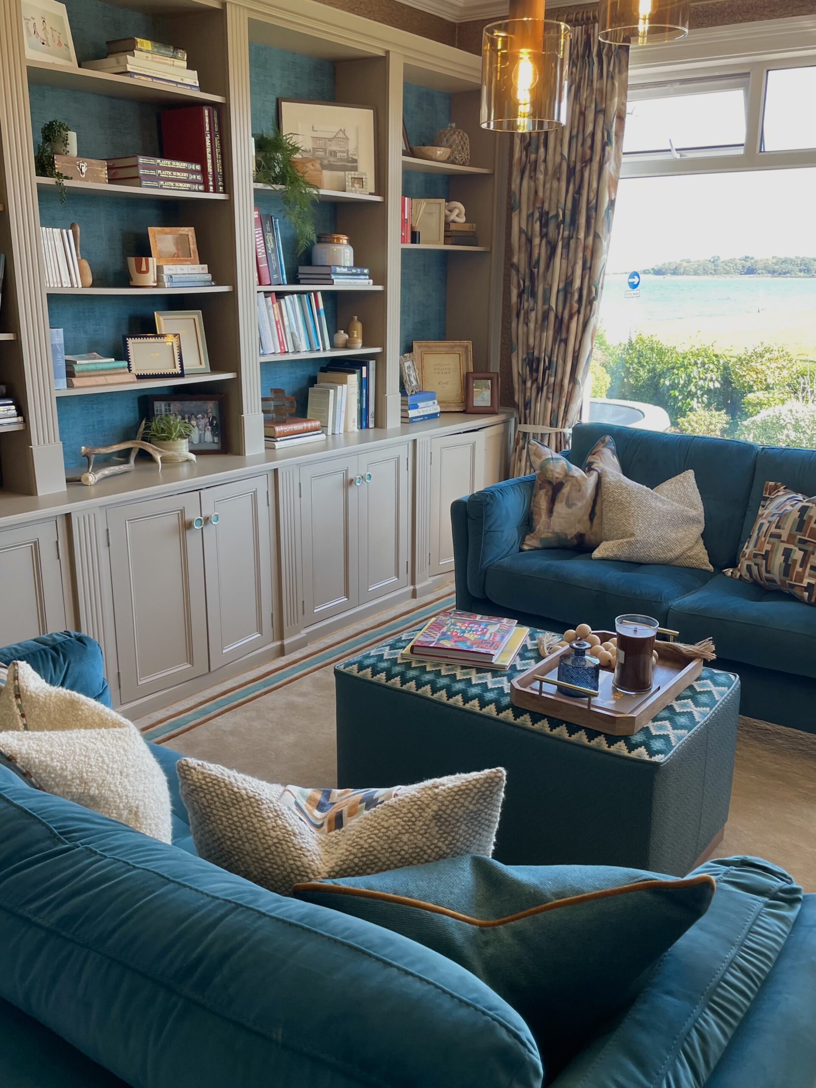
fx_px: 817
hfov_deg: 53.1
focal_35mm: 26
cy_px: 544
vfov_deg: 67.3
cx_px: 408
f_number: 1.6
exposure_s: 1/100
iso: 64
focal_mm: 4.2
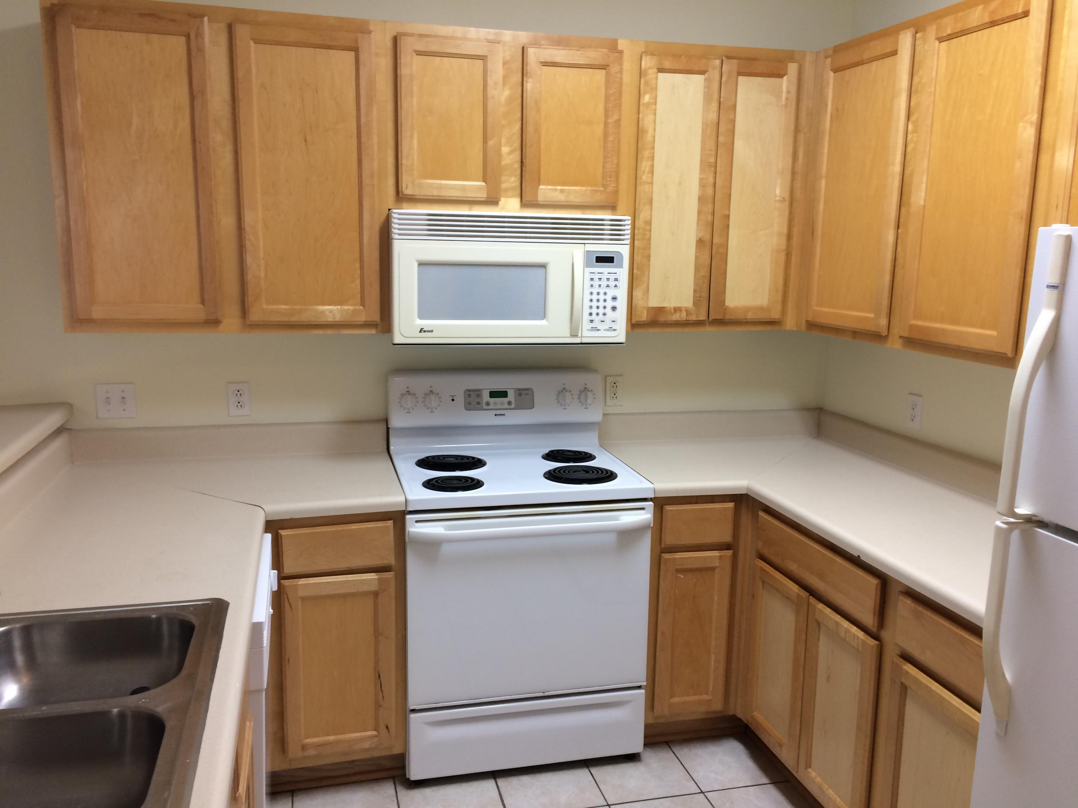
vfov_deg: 48.2
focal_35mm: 29
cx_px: 539
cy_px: 404
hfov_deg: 61.7
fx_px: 903
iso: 64
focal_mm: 4.15
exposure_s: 1/30
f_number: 2.2
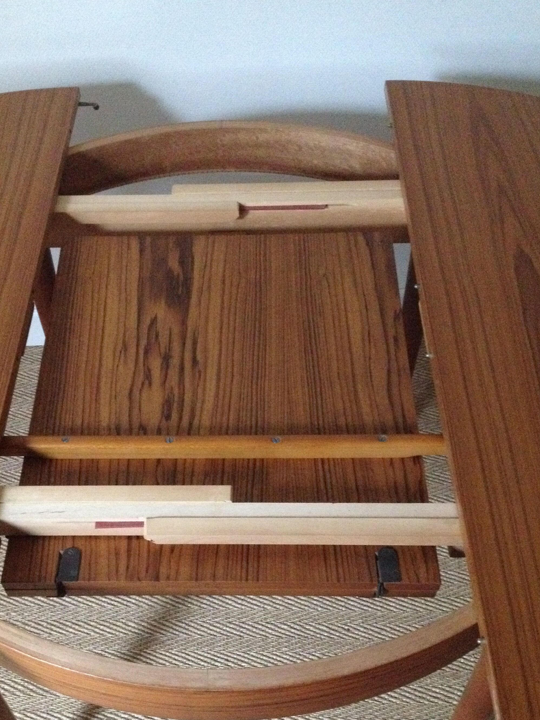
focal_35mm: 43
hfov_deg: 33.5
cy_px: 441
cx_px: 219
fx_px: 894
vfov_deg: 43.6
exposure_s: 1/15
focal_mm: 4.28
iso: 800
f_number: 2.4
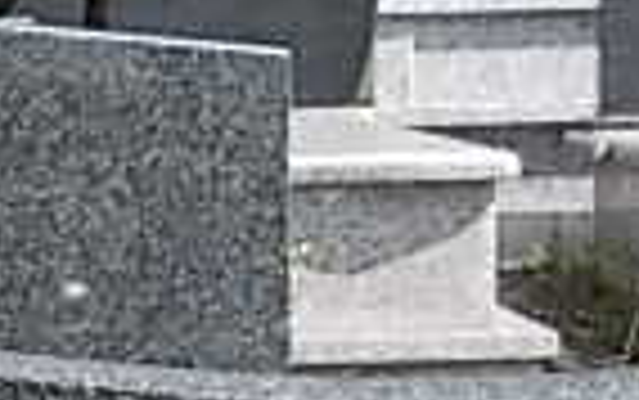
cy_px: 490
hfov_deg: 9.9
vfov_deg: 6.4
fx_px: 3573
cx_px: -342
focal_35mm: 205
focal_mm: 6.1
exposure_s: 1/320
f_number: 3.3
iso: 80
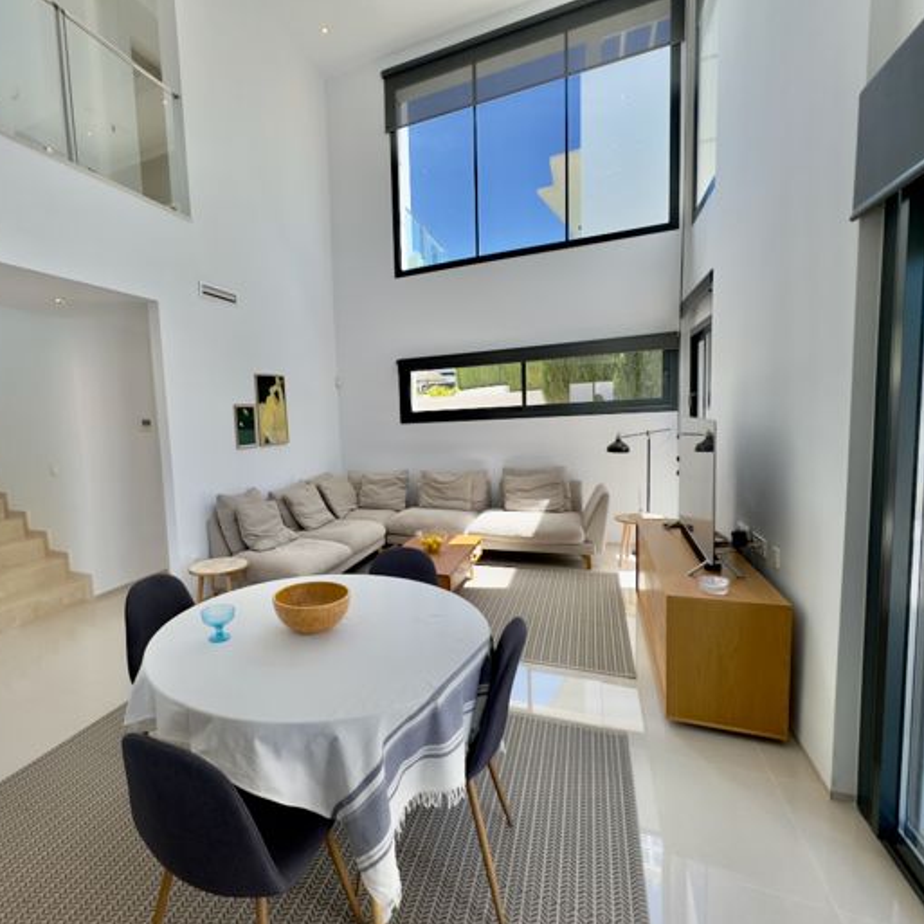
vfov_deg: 84.0
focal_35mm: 17
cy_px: 468
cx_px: 349
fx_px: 513
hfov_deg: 82.4
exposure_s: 1/303
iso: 40
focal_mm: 2.22
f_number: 2.2
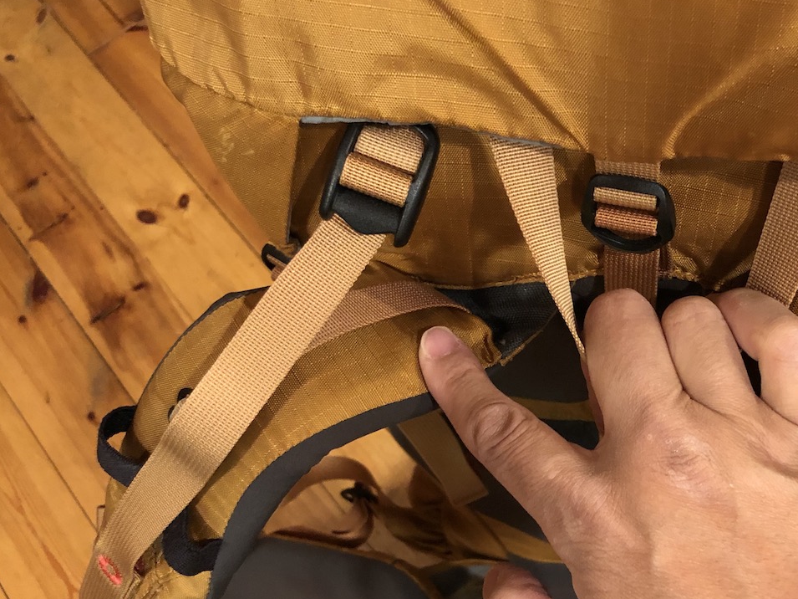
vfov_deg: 32.8
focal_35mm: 44
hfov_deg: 42.0
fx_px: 1014
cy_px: 345
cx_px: 567
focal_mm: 3.99
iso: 80
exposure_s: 1/5
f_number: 1.8
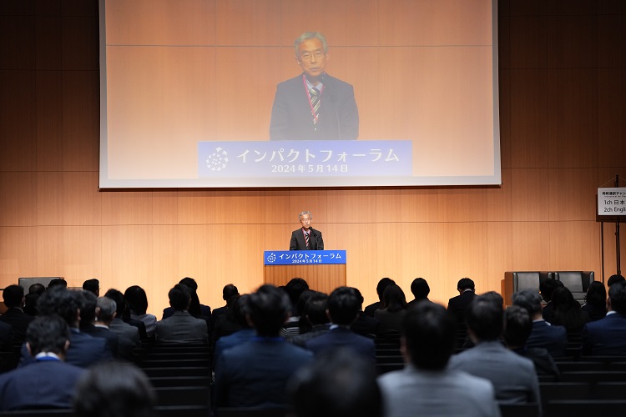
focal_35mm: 95
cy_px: 208
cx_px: 313
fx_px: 1652
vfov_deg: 14.4
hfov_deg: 21.5
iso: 1250
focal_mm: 95
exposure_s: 1/200
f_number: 2.8
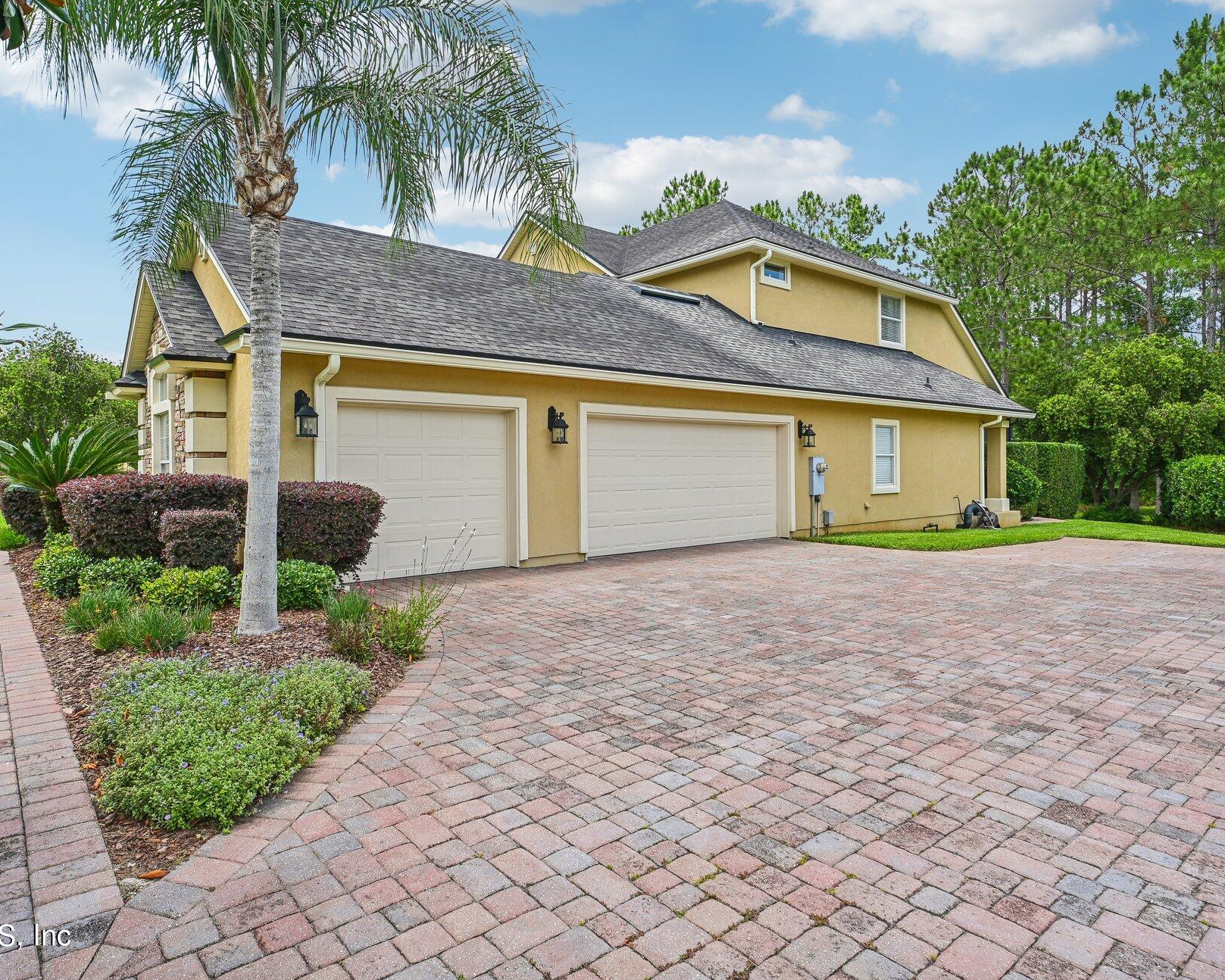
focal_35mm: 20
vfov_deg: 69.2
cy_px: 467
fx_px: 710
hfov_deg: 81.5
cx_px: 580
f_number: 8
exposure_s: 1/125
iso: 100
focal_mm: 16.5
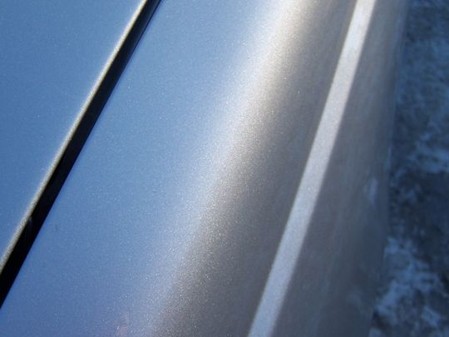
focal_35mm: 45
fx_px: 584
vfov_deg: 32.2
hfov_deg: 42.0
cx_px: 193
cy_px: 173
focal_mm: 6.3
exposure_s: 1/500
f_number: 2.8
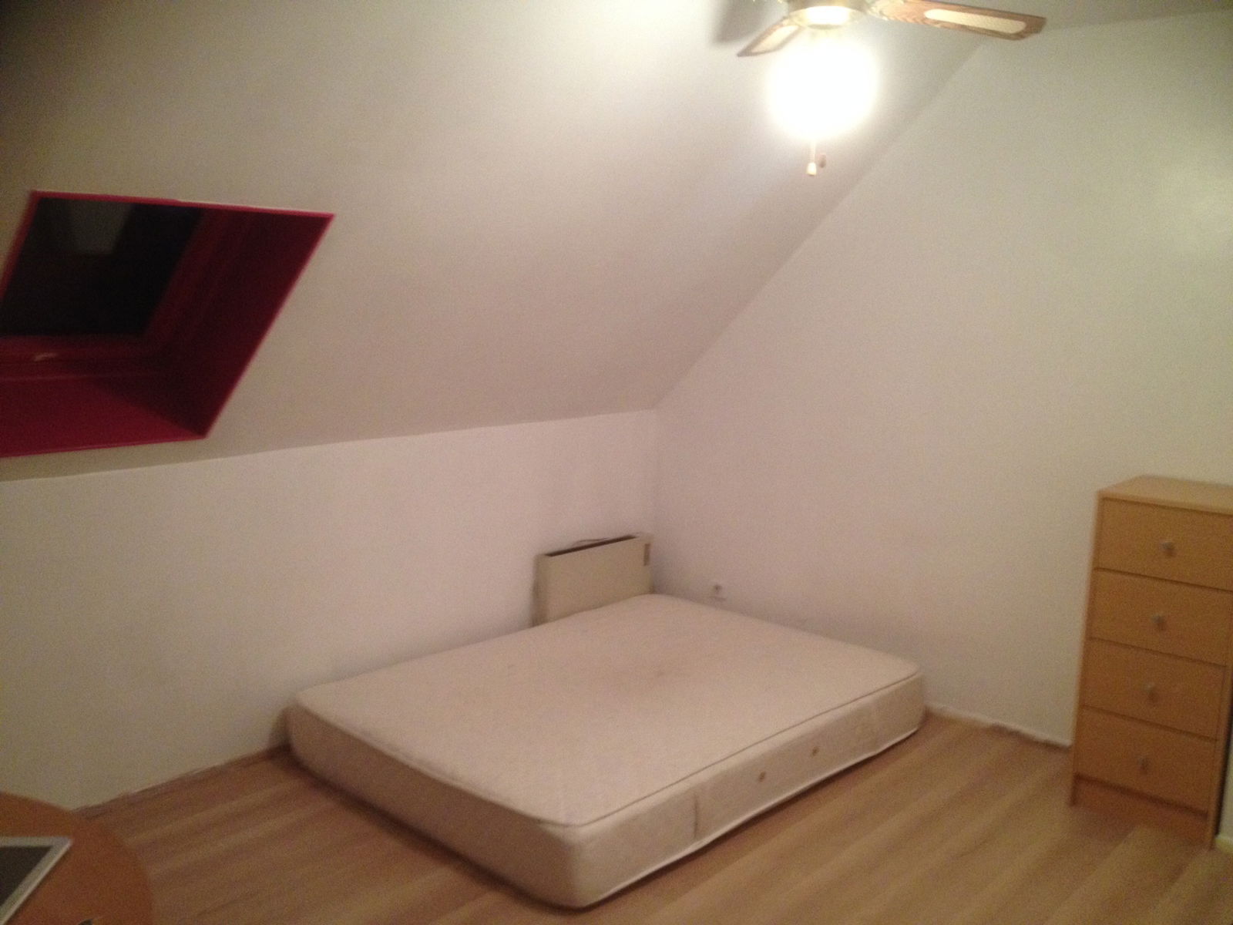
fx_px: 1247
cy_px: 462
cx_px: 616
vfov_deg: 40.7
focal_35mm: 35
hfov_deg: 52.6
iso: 250
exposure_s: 1/20
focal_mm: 4.28
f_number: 2.4
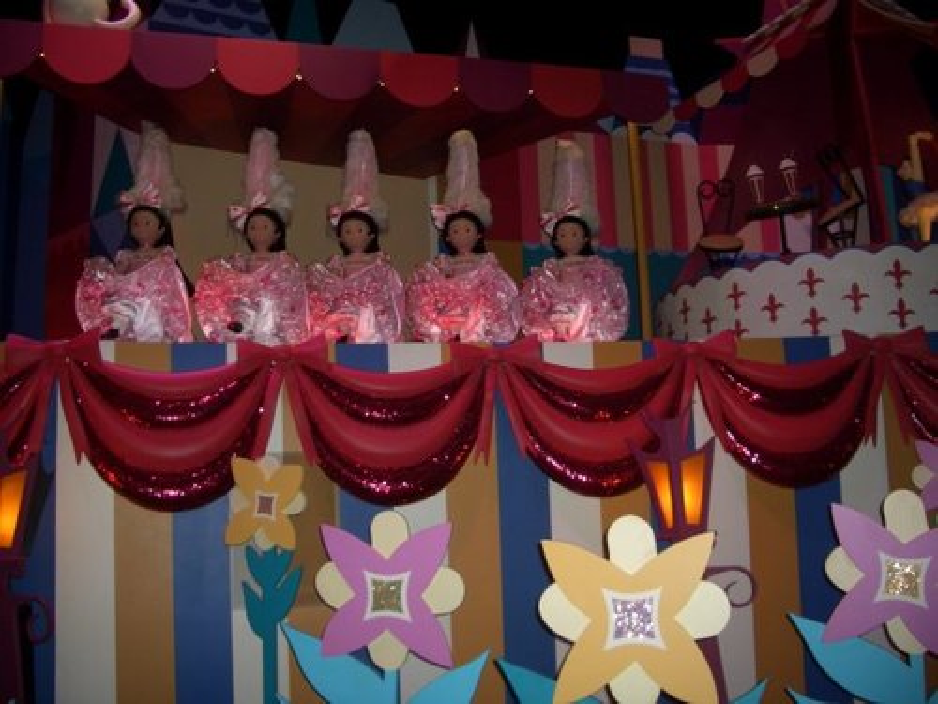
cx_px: 469
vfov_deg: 40.7
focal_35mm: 35
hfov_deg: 52.6
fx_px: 948
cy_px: 352
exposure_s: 1/60
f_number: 2.6
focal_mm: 5.8
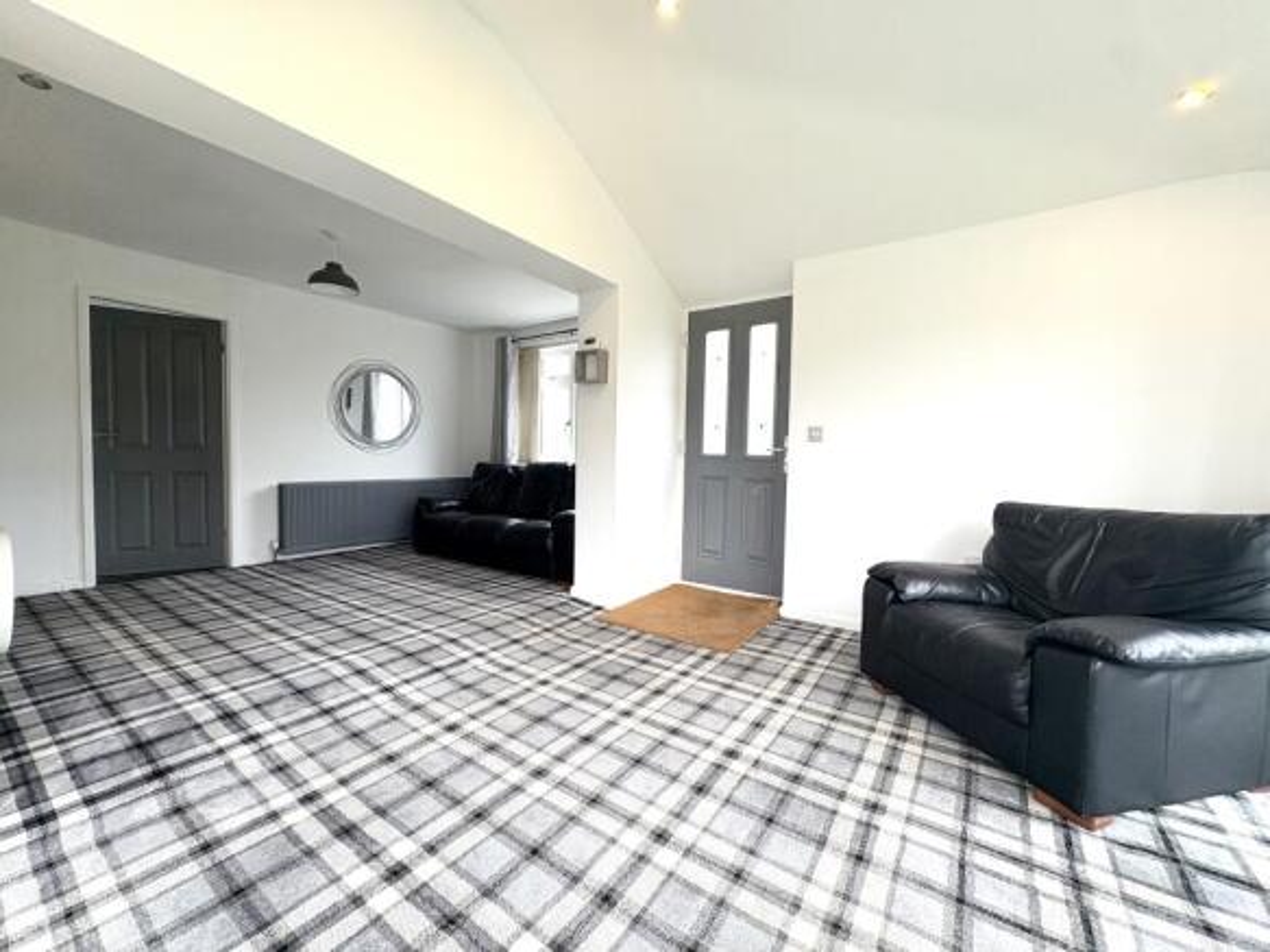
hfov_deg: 102.1
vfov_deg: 85.7
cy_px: 476
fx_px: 514
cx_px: 635
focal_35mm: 14
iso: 80
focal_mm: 2.22
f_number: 2.2
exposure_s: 1/106
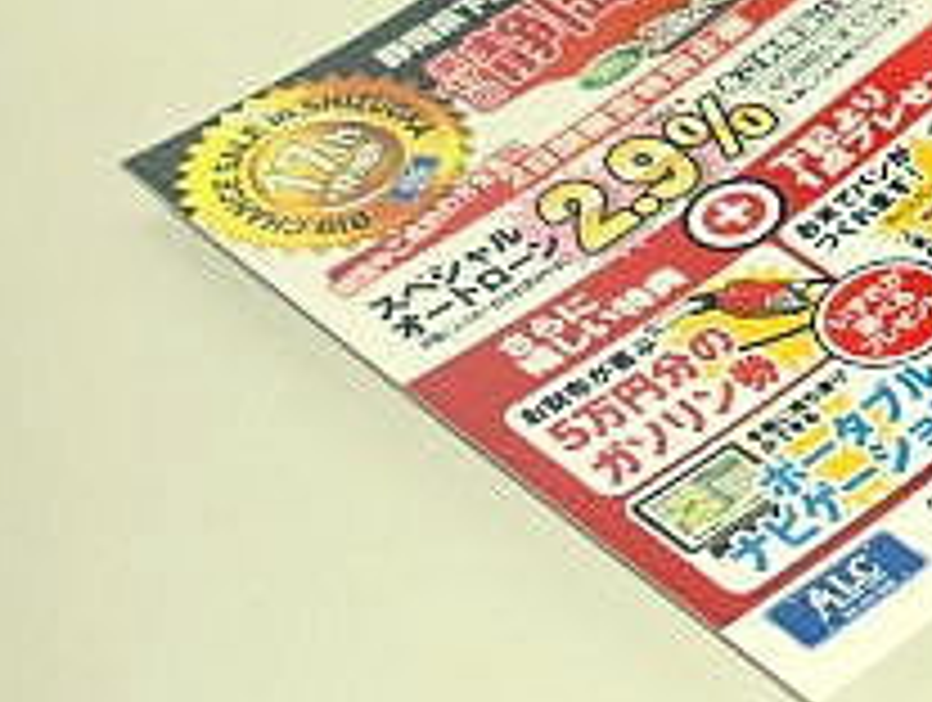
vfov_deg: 13.4
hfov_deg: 16.7
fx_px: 2913
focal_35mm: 108
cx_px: 1355
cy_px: -112
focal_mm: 6.3
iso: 64
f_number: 3.1
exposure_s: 1/400
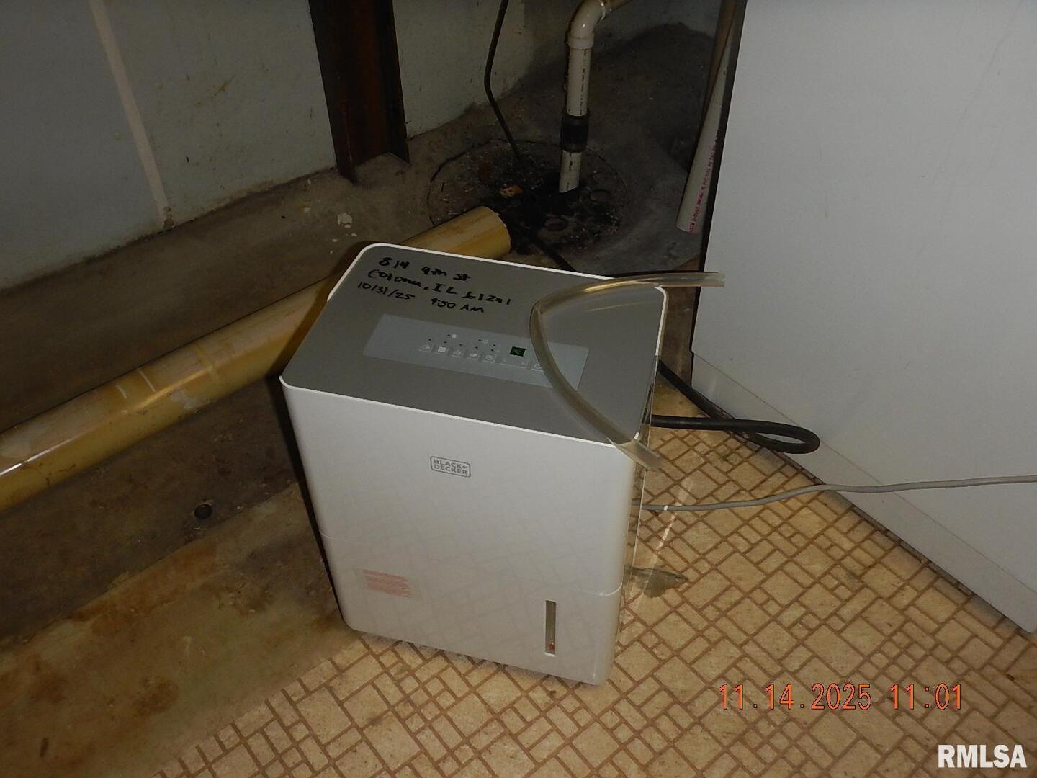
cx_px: 518
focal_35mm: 31
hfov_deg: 58.4
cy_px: 389
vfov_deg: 45.4
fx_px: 929
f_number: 4.2
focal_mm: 5.6
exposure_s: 1/30
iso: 200
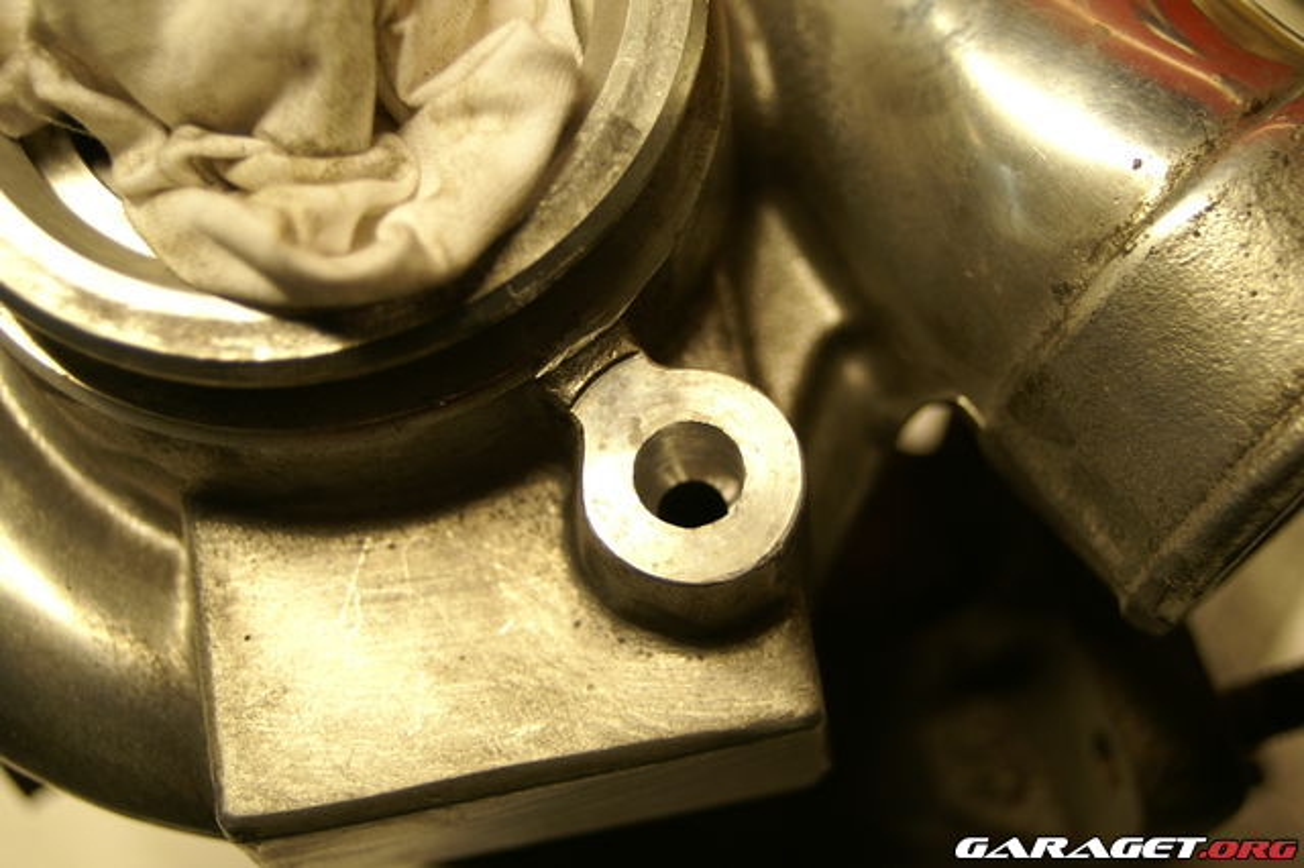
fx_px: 1901
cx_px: 652
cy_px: 434
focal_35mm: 52
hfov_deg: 37.9
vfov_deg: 25.7
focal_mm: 35
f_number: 5
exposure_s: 1/30
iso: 200
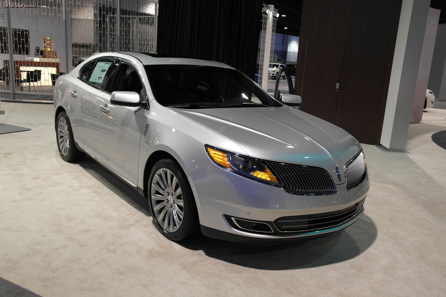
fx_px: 372
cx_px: 223
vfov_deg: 43.6
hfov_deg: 61.9
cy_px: 148
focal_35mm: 30
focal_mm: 20
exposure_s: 1/50
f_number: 3.5
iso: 400
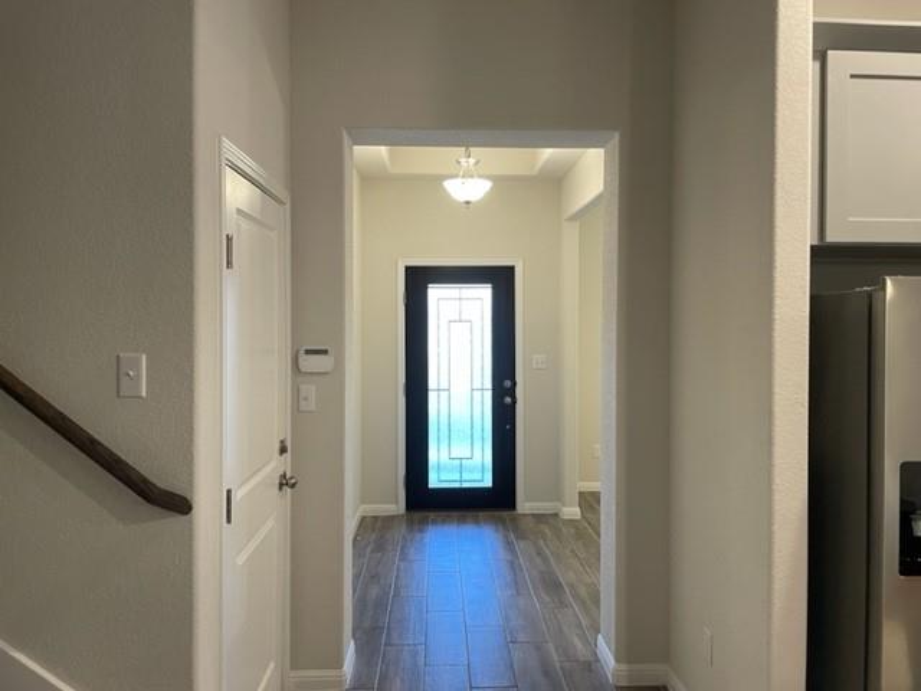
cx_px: 460
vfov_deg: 53.1
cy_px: 346
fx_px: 692
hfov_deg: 67.3
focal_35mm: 26
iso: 125
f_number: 1.6
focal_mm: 4.2
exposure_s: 1/60
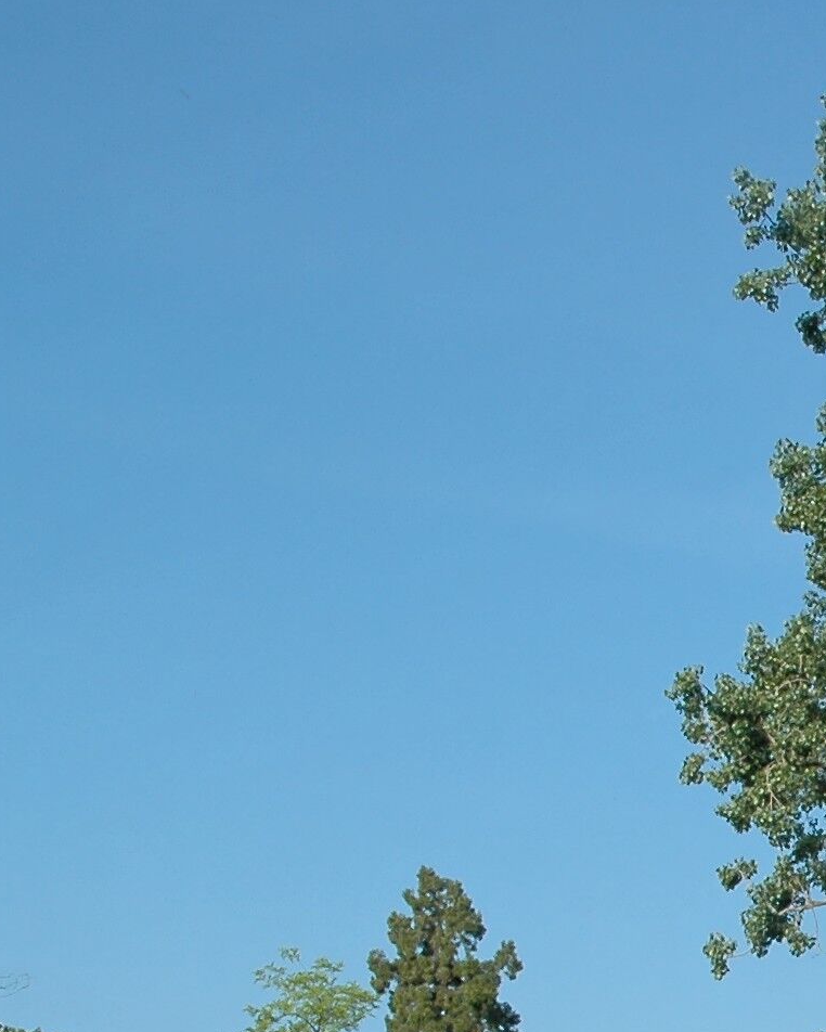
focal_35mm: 80
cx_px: 1290
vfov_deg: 22.8
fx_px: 2444
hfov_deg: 17.1
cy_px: 1045
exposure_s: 1/100
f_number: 14
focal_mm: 18
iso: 200
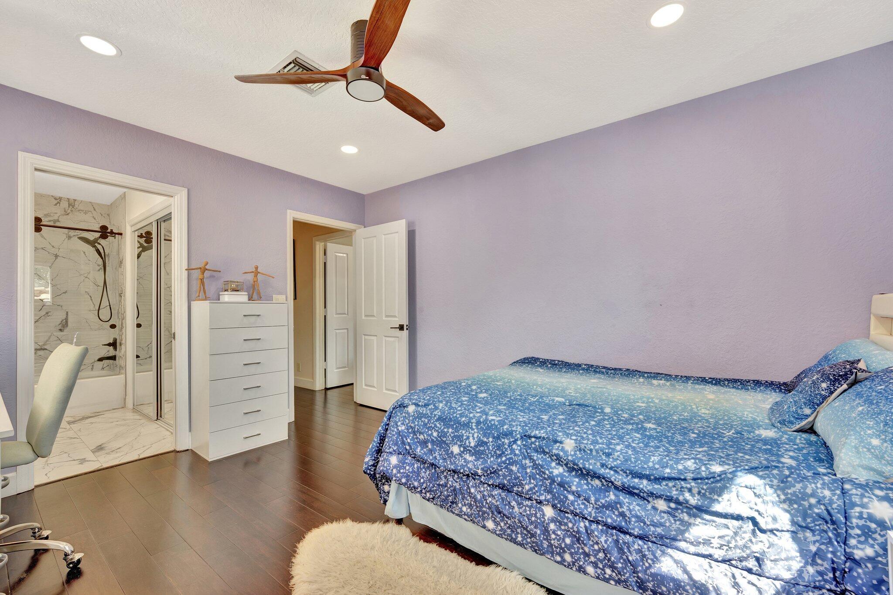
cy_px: 298
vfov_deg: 78.1
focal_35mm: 15
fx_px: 367
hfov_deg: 101.2
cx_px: 446
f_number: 8
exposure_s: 1/6
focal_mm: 14.8
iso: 500
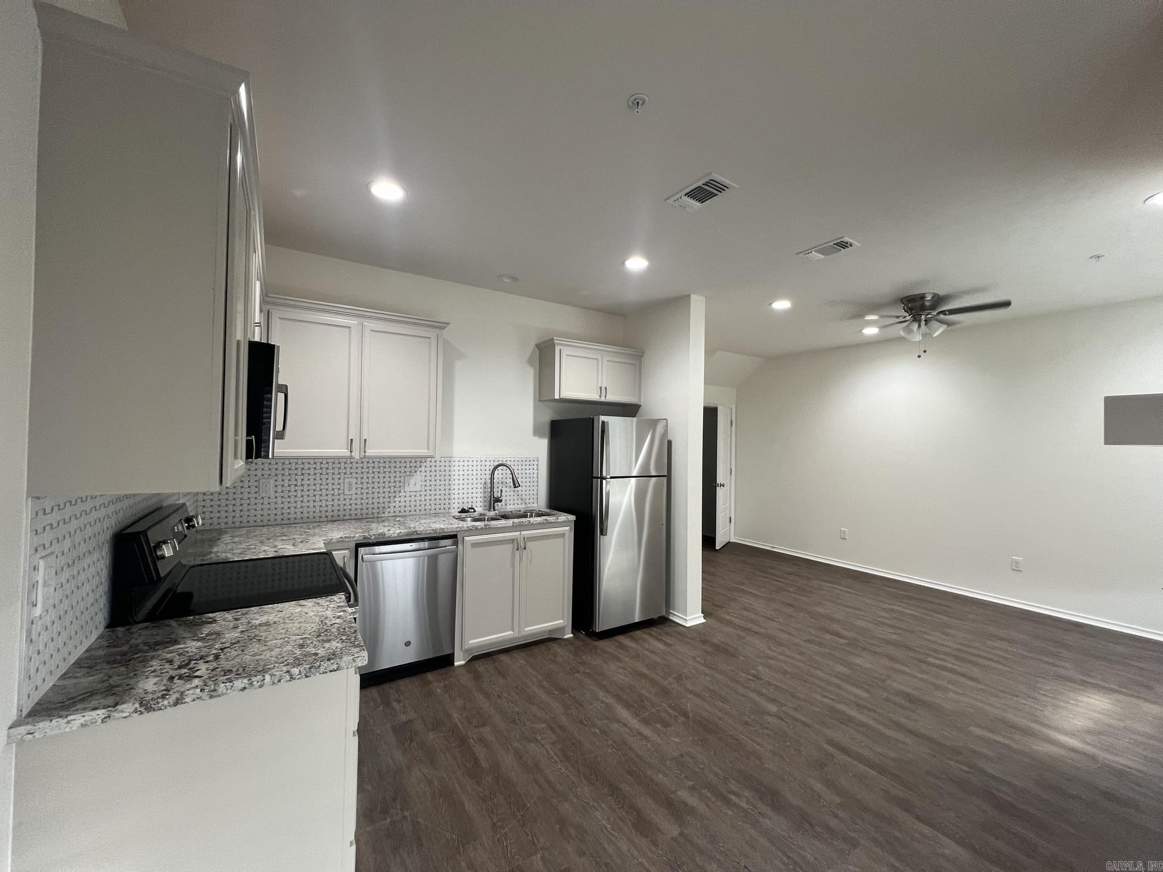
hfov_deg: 106.2
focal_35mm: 13
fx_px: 437
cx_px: 582
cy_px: 436
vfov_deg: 89.9
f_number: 1.8
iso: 160
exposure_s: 1/60
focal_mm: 1.57
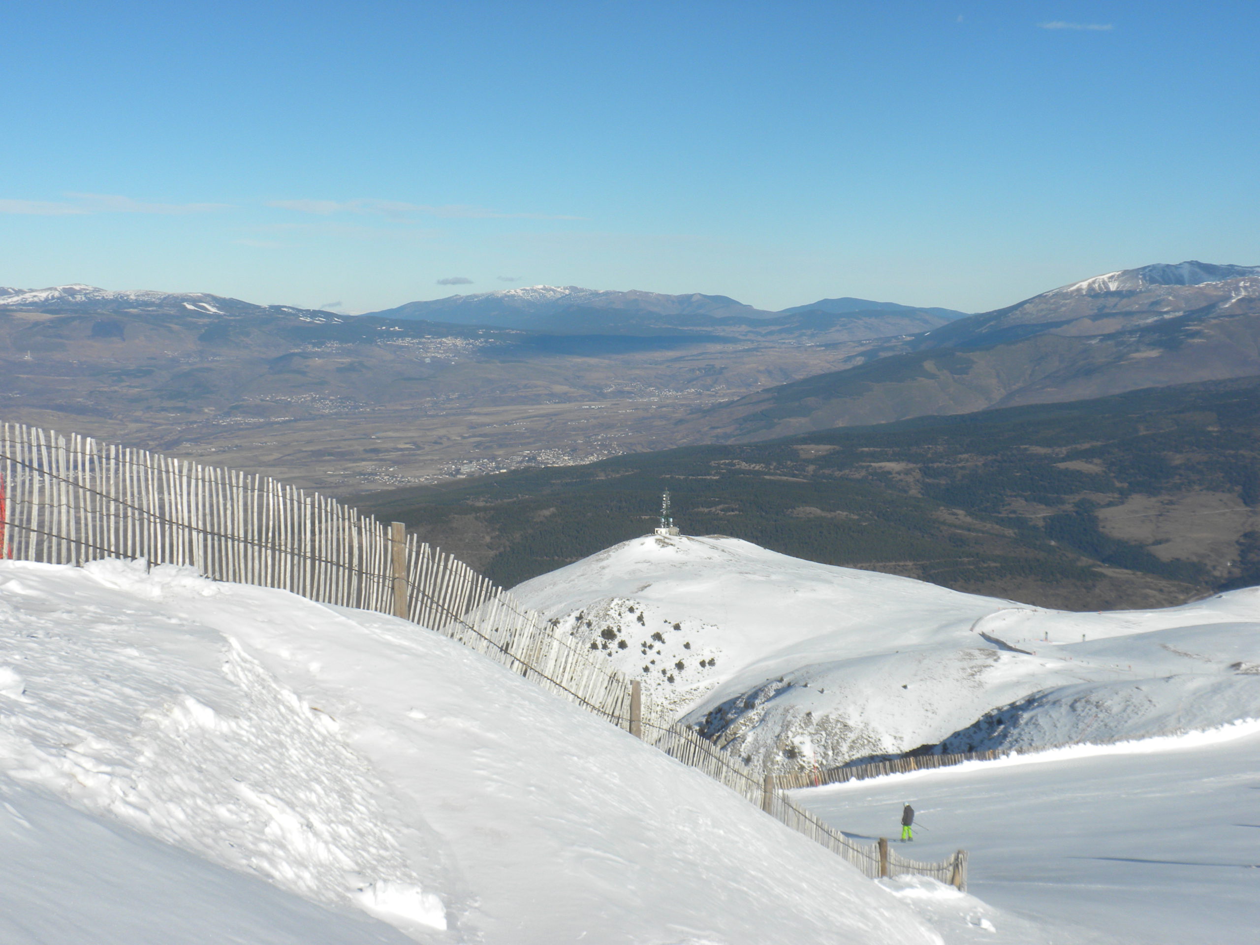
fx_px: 1893
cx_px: 630
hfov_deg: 36.8
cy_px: 472
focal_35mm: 52
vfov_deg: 28.0
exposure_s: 1/138
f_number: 11
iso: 64
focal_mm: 9.1
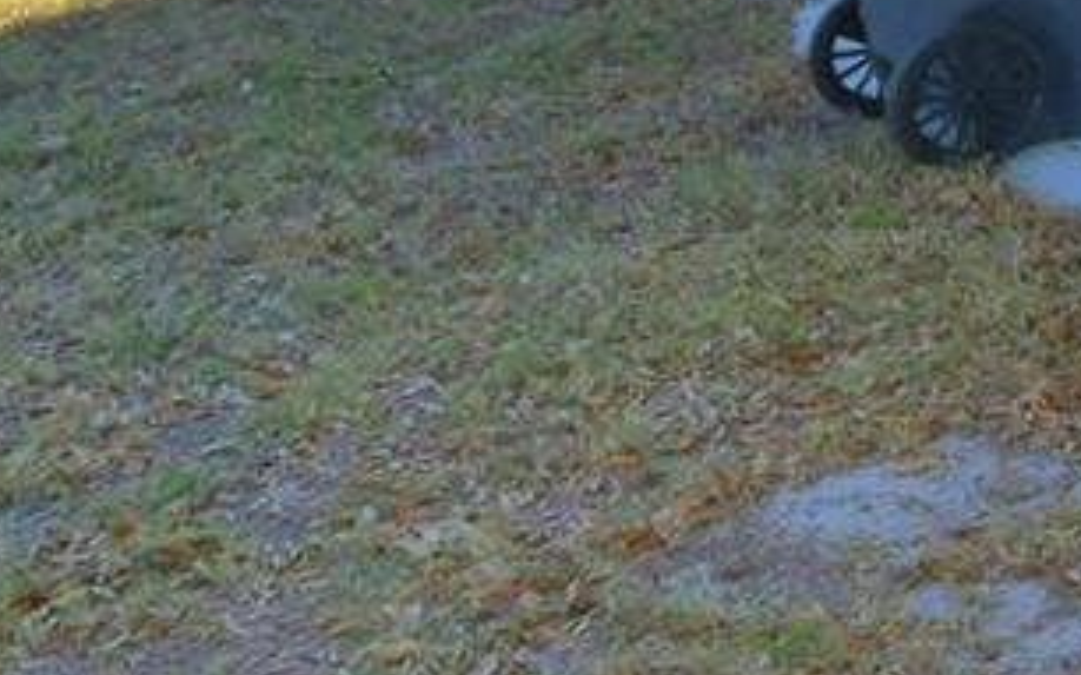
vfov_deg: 15.0
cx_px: 2261
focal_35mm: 80
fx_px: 2356
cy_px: -378
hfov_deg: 17.2
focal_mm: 10
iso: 100
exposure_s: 1/250
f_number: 9
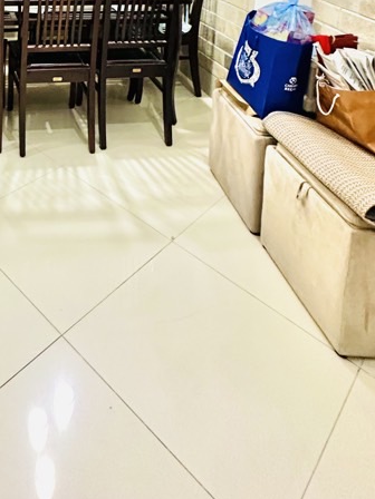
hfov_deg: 39.9
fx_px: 462
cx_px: 18
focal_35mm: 32
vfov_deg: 42.6
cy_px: -67
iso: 500
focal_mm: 2.22
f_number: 2.2
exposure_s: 1/50
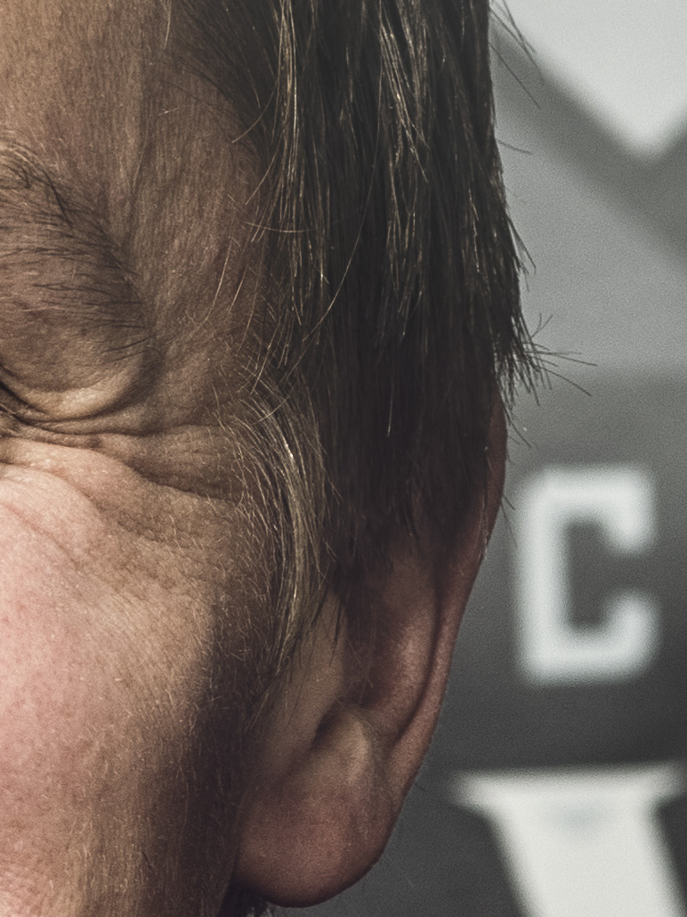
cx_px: -73
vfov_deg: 5.1
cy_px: 1290
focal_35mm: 390
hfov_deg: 3.8
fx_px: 10324
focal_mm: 50
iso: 100
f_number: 5.6
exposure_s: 1/250
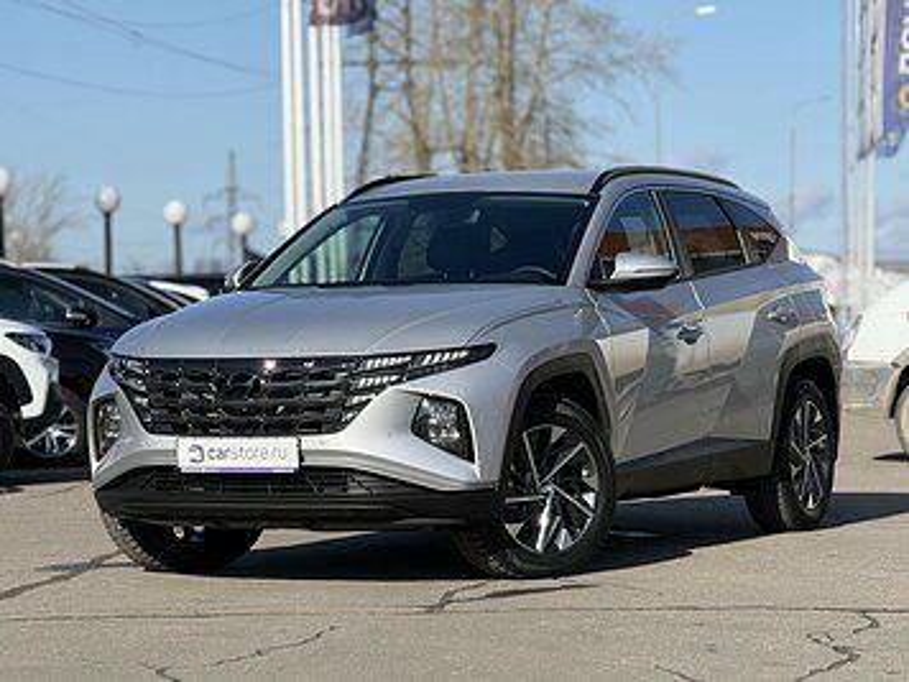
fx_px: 3151
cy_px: 341
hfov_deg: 16.4
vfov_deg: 12.3
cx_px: 454
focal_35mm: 120
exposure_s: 1/1773
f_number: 2.8
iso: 50
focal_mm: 15.66
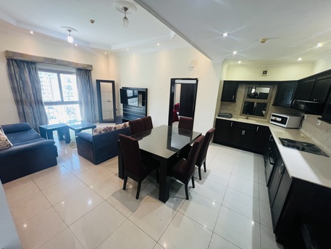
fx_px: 124
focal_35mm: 13
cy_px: 124
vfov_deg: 89.9
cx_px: 166
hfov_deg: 106.2
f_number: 1.8
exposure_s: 1/50
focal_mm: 1.57
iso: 320
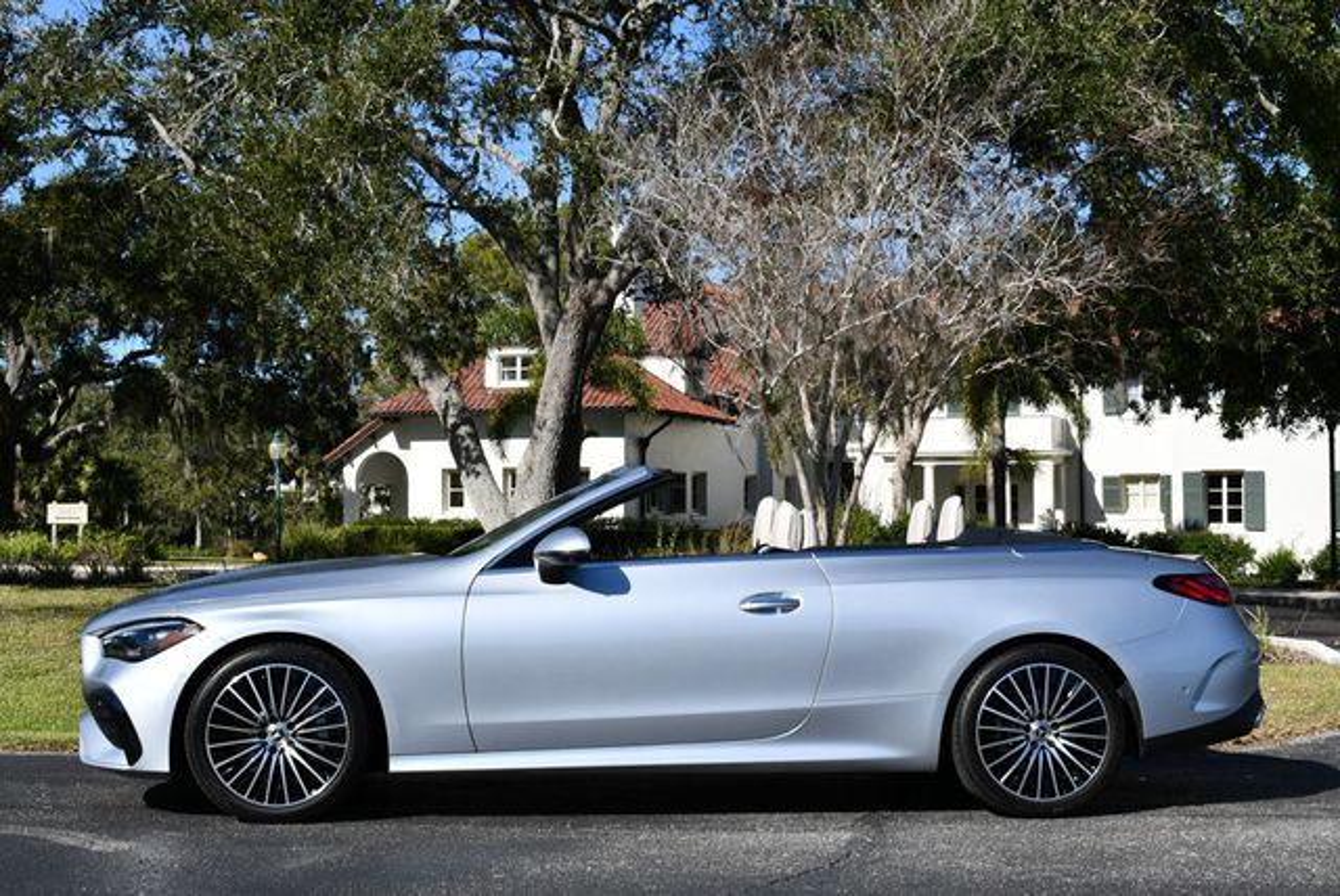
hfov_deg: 38.2
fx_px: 1937
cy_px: 448
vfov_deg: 26.0
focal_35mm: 52
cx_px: 670
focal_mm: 26
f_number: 9
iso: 100
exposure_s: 1/320
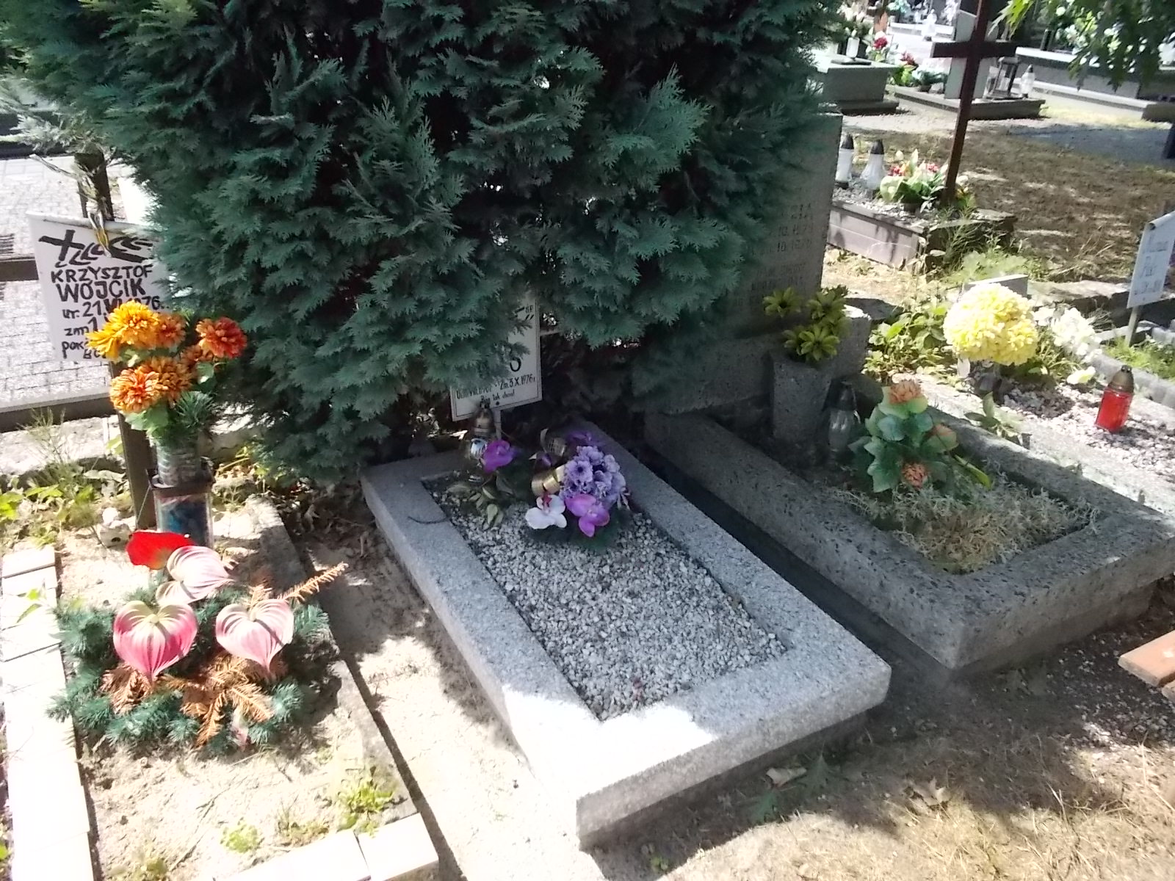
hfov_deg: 67.3
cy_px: 440
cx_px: 588
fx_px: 883
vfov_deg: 53.1
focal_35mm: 26
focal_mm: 4.6
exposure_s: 1/250
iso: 400
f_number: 8
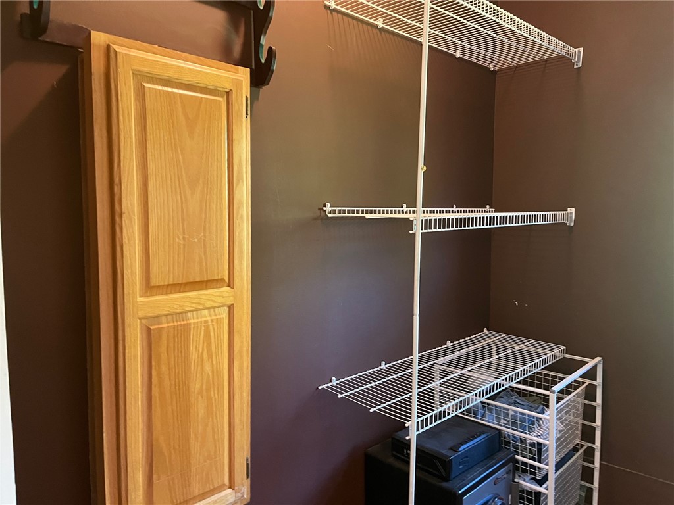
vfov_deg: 53.1
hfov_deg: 67.3
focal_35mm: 26
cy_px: 252
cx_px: 337
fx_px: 506
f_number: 1.6
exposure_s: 1/40
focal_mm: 5.1
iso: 640
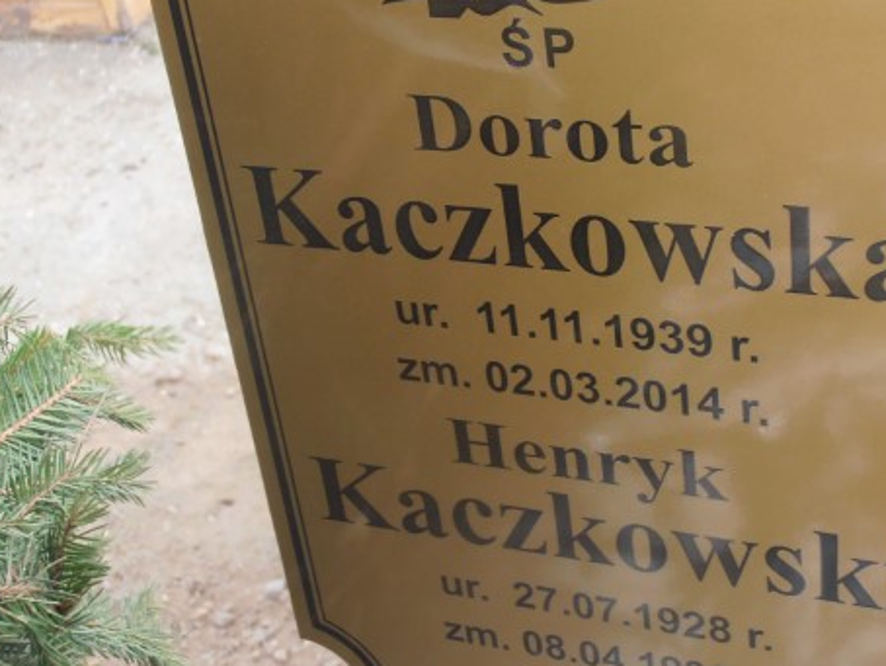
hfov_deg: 30.9
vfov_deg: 23.6
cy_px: 275
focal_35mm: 62
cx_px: 595
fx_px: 1588
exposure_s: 1/50
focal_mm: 7.87
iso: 80
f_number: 4.2
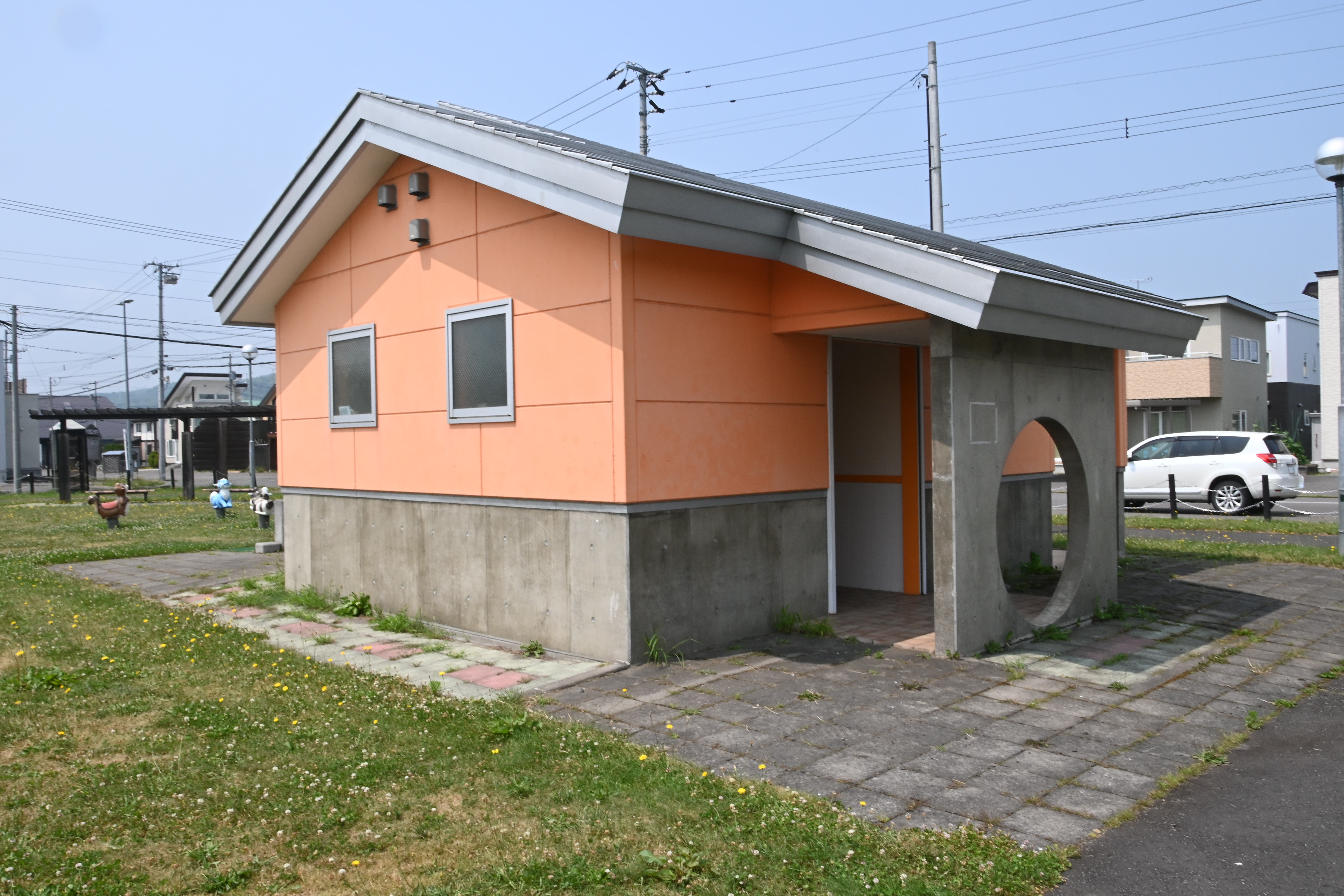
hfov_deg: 67.4
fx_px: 1008
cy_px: 448
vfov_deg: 47.9
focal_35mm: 27
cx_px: 672
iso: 320
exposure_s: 1/100
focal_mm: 18
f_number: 22
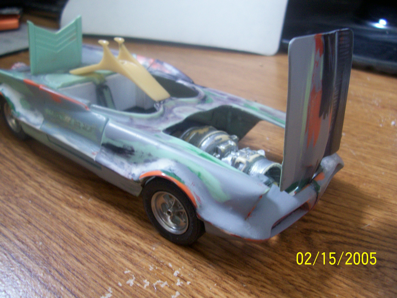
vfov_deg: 41.8
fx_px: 390
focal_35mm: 34
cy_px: 149
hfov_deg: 54.0
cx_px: 198
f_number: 2.7
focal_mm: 5.6
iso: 160
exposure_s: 1/8
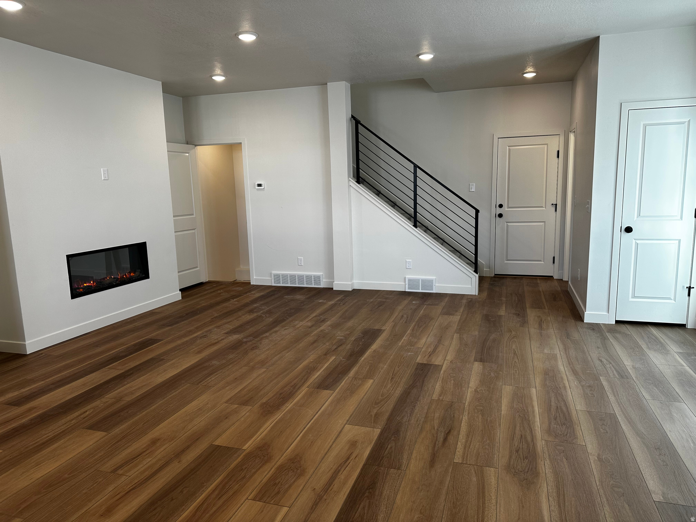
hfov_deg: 71.6
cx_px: 348
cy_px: 261
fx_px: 483
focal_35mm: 24
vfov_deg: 56.8
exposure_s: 1/120
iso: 64
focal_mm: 6.86
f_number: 1.78
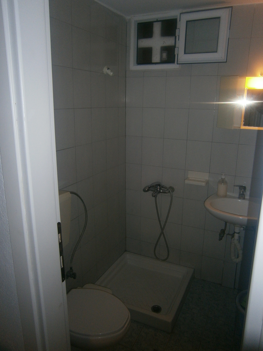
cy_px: 176
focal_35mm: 26
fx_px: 263
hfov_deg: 53.1
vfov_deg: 67.3
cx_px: 132
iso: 125
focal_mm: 4.7
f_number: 2.8
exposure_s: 1/30
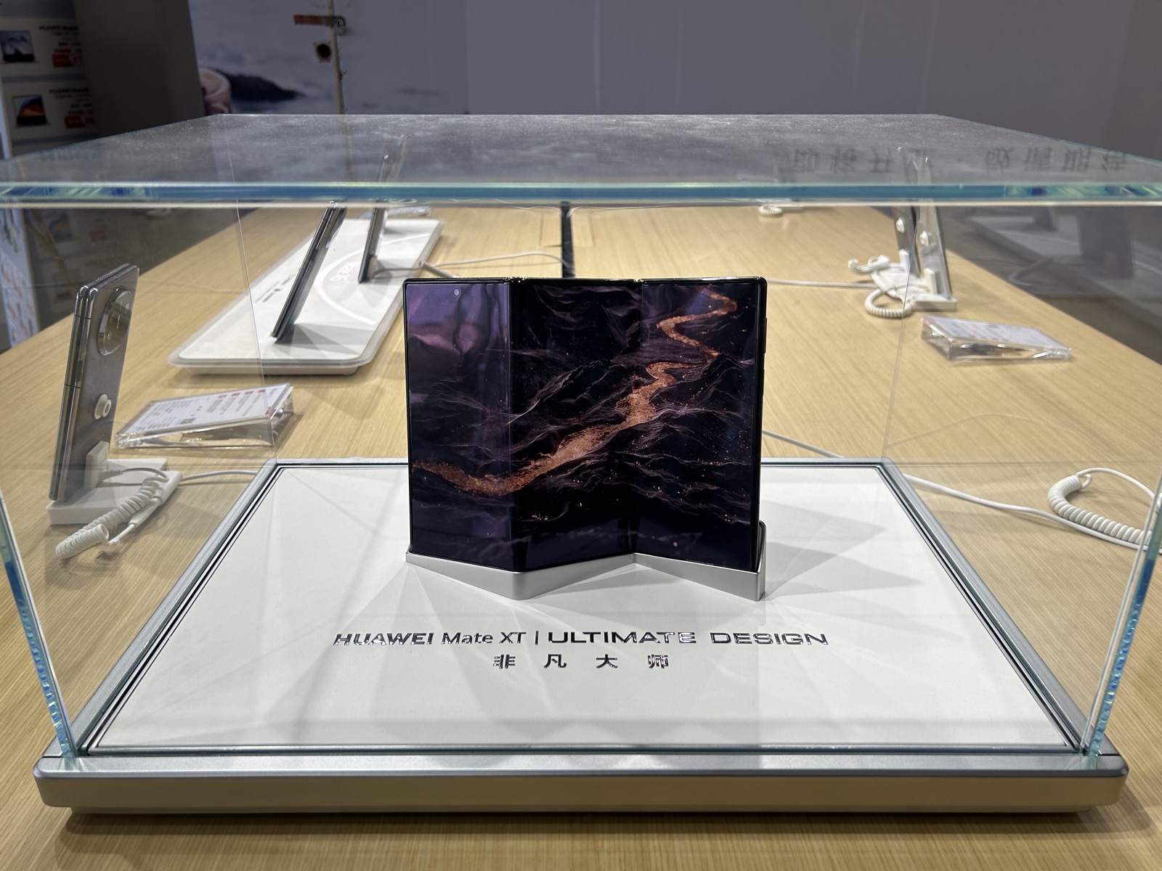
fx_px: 873
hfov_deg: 67.3
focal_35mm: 26
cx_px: 581
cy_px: 436
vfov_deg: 53.1
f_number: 1.5
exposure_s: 1/683
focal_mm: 5.7
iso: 50
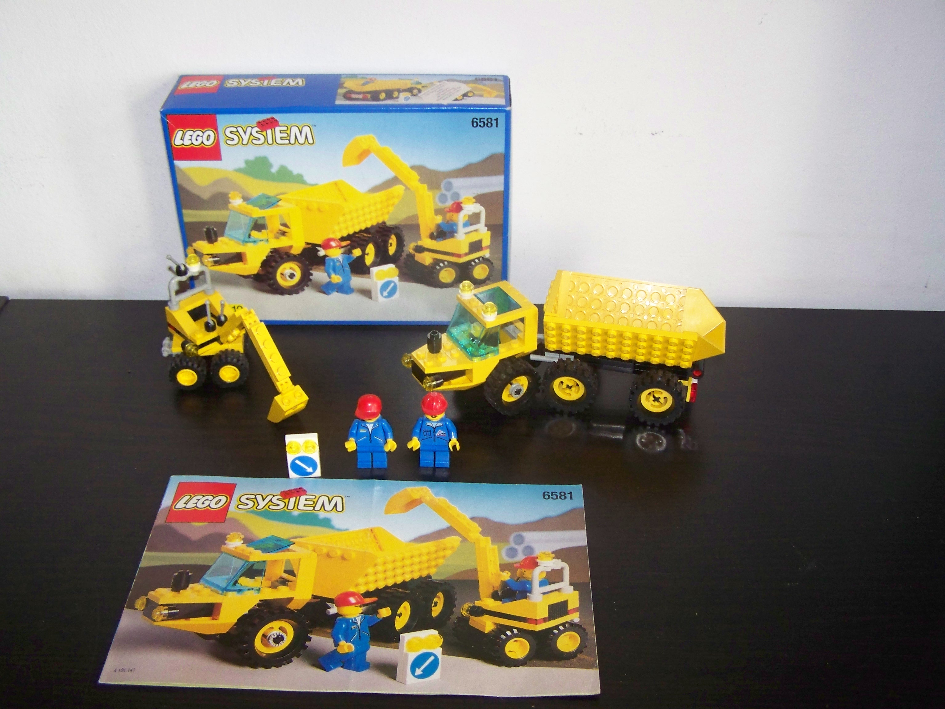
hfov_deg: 49.0
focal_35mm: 38
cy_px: 354
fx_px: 1037
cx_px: 472
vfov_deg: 37.7
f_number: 2.8
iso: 200
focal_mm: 6.3
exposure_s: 1/30
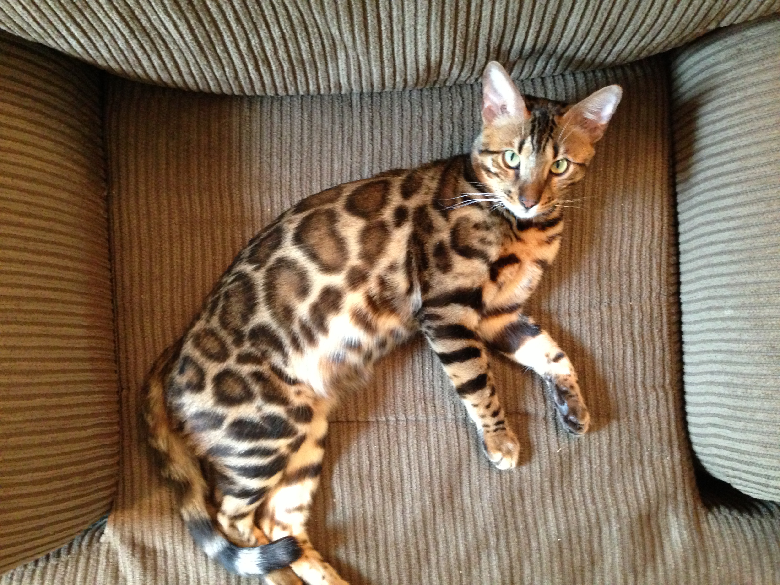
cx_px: 390
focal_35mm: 33
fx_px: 744
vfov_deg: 42.9
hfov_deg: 55.4
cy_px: 292
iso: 500
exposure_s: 1/15
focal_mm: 4.13
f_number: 2.4
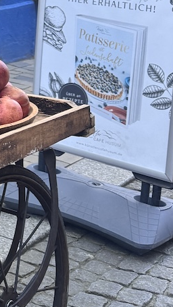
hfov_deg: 11.6
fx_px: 750
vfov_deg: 22.2
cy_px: -9
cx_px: -187
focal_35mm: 92
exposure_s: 1/154
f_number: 1.78
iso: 64
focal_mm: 6.76
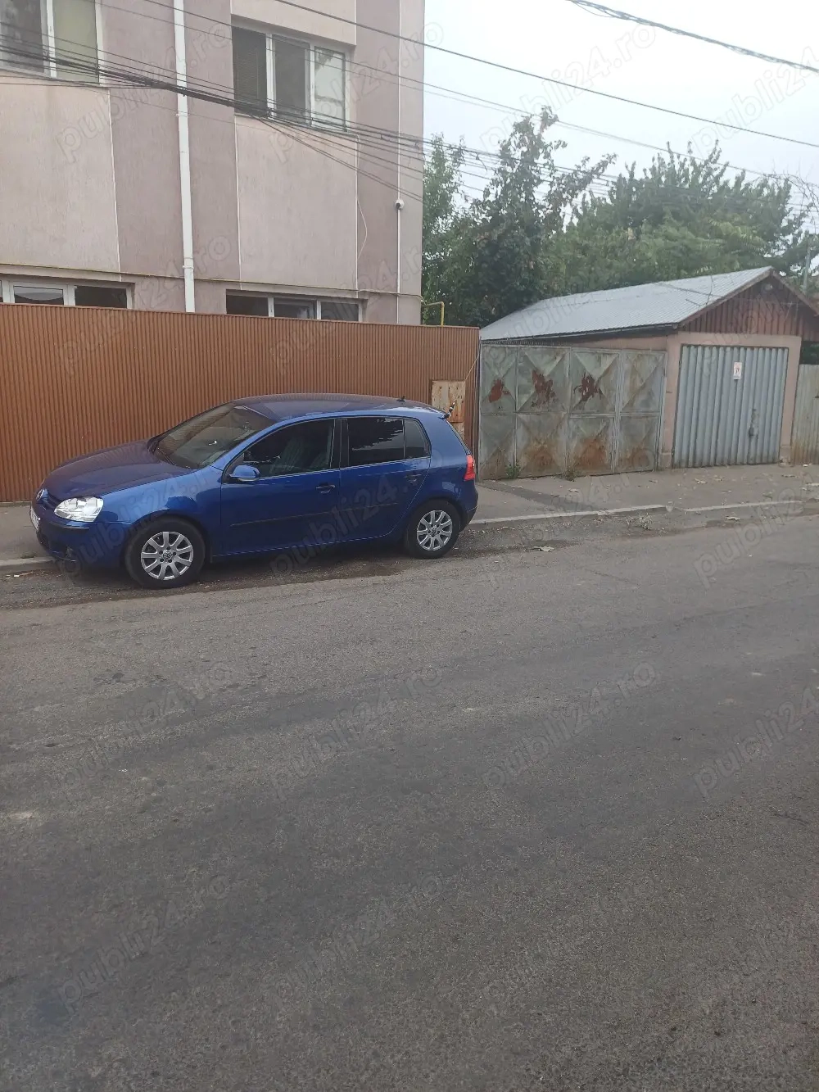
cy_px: 546
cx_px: 410
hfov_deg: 54.9
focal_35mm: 25
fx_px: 789
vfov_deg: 69.4
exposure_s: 1/270
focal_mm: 4.65
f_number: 1.8
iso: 50
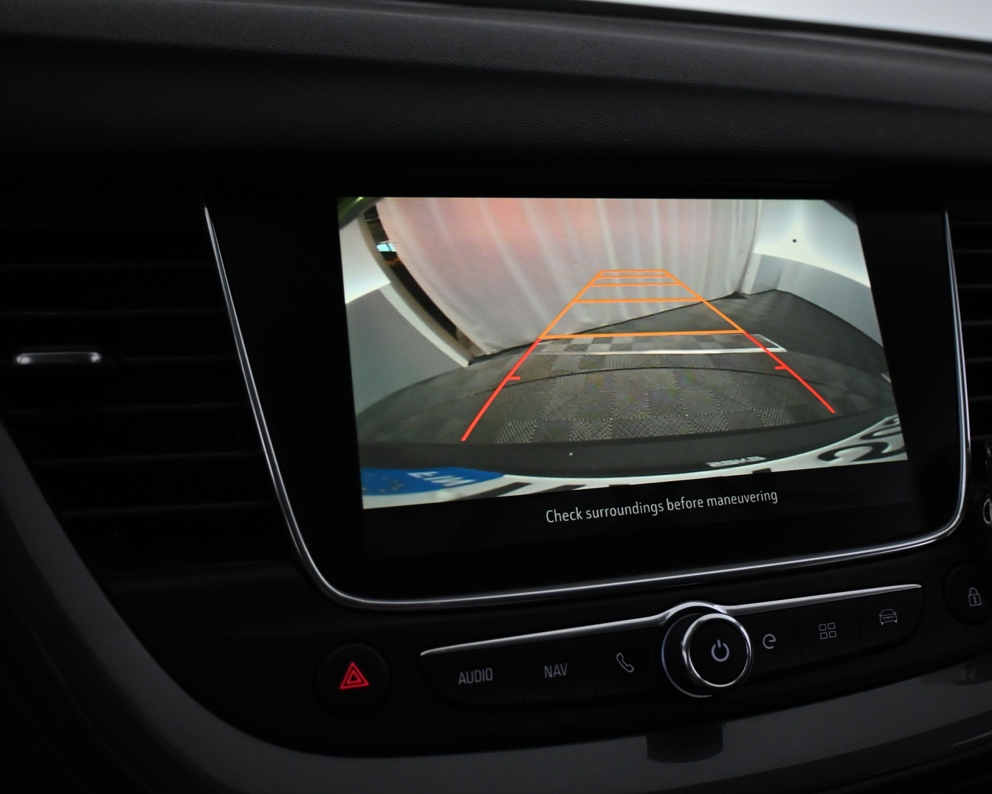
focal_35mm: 35
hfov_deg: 51.4
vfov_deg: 42.4
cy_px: 399
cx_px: 597
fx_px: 1023
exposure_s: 1/125
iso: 1800
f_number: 3.8
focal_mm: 20.5
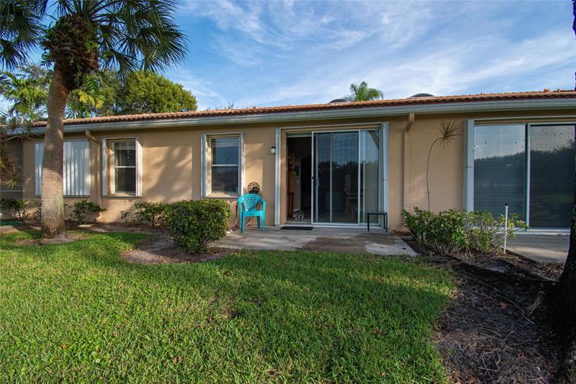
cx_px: 288
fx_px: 240
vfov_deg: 77.3
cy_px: 192
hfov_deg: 100.4
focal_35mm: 15
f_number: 8
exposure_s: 1/250
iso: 220
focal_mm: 10
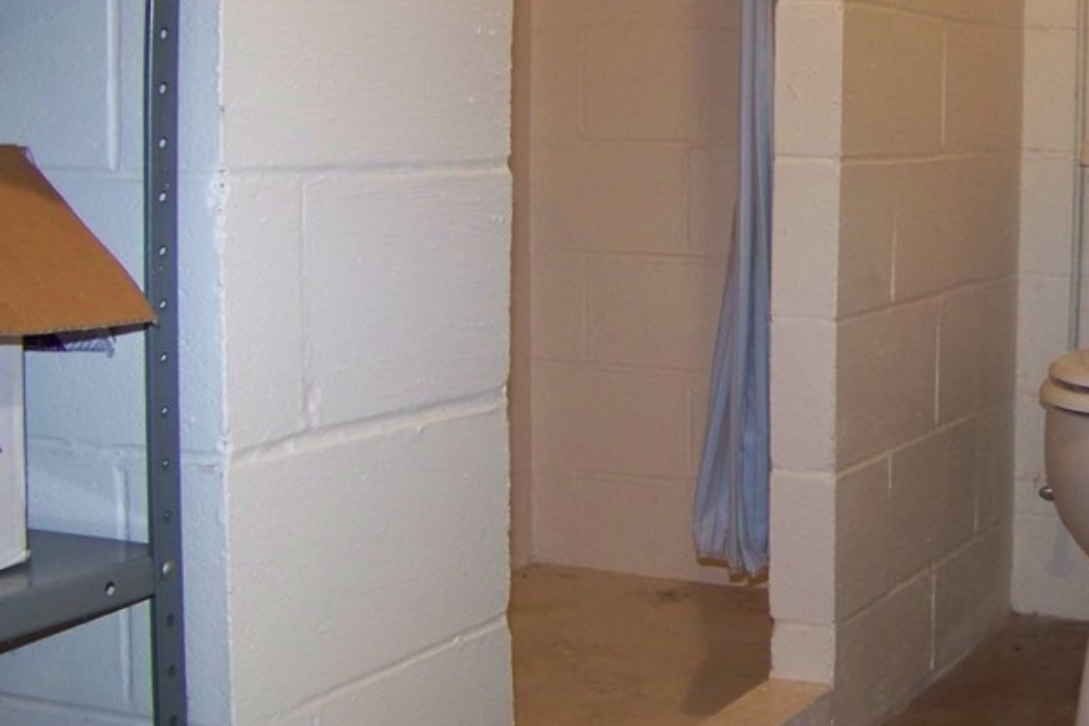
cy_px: 269
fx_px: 1935
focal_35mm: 64
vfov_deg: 21.2
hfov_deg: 30.6
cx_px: 893
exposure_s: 1/30
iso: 200
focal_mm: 5.85
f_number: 2.8
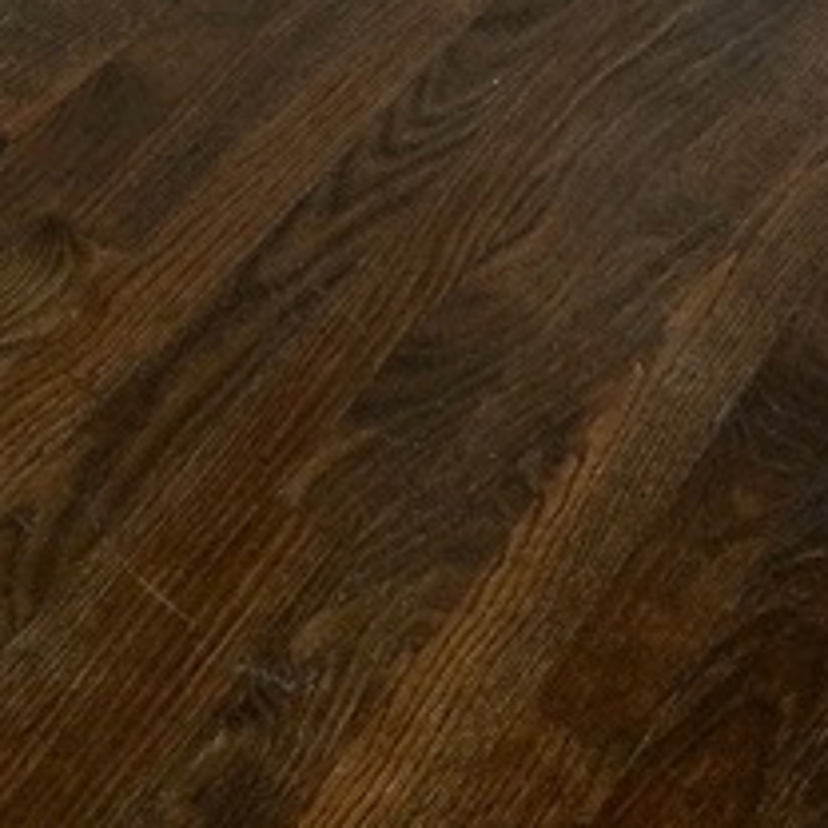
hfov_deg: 13.1
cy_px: -1310
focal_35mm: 109
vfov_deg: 12.0
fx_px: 2958
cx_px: -991
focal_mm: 11
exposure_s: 1/160
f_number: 4
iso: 500
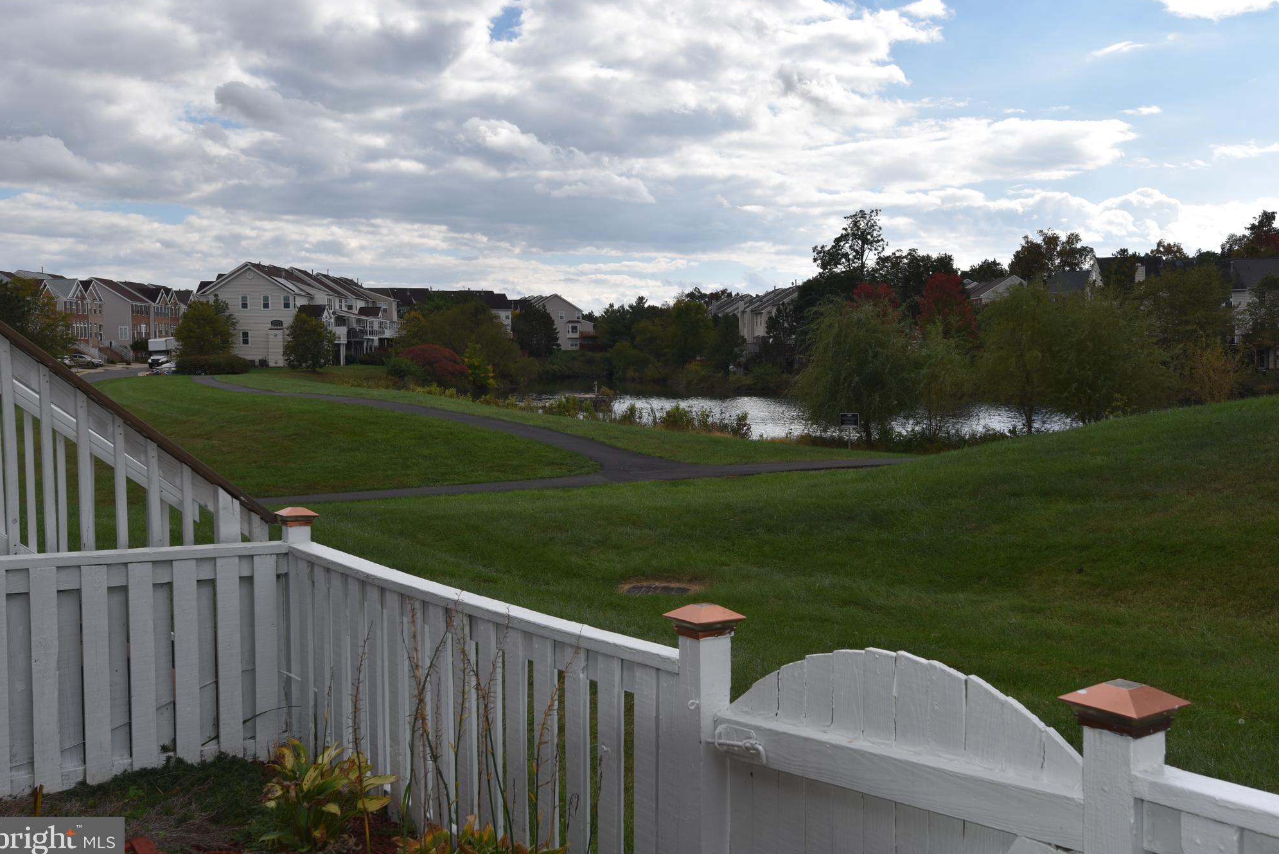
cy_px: 424
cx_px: 640
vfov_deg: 36.9
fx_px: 1279
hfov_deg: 53.1
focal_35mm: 36
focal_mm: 35
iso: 100
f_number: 10
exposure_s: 1/200
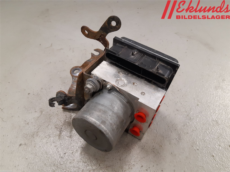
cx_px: 115
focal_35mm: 26
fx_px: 173
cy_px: 86
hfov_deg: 67.3
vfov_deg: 53.1
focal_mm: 3.93
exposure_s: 1/50
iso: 160
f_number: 1.7
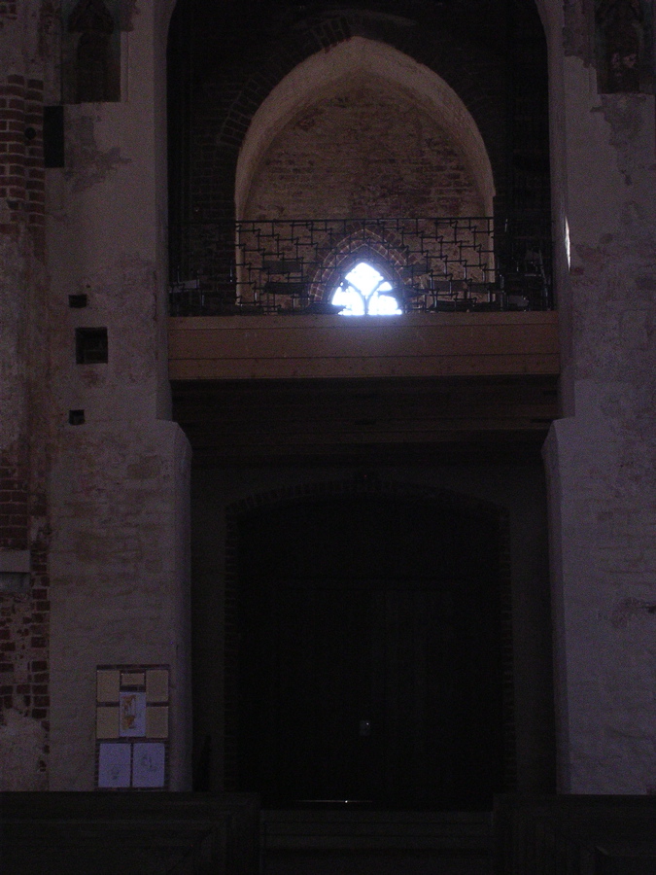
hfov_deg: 12.9
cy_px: 438
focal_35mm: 115
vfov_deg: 17.1
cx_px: 328
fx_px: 2906
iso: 400
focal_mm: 17.4
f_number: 4.9
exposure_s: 1/60.1
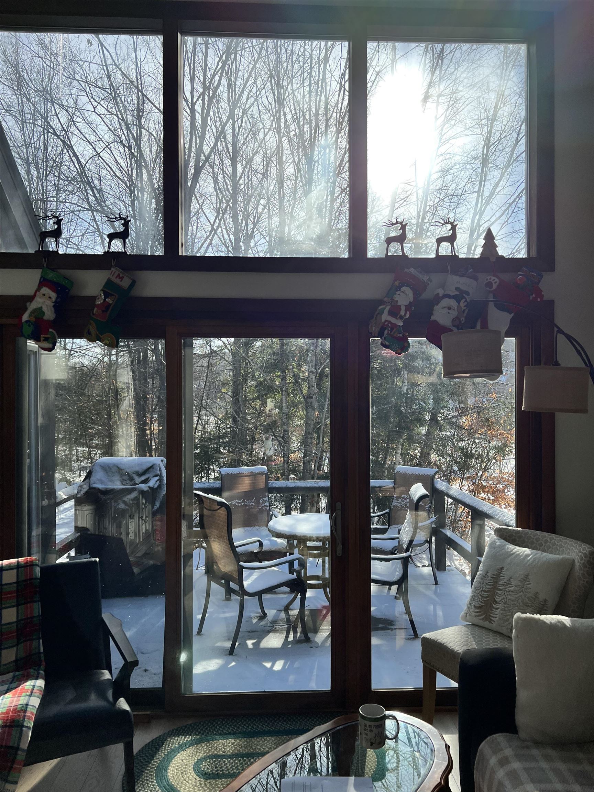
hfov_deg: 53.1
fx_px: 595
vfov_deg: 67.3
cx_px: 297
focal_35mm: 26
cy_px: 396
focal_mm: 5.7
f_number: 1.5
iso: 50
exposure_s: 1/3356
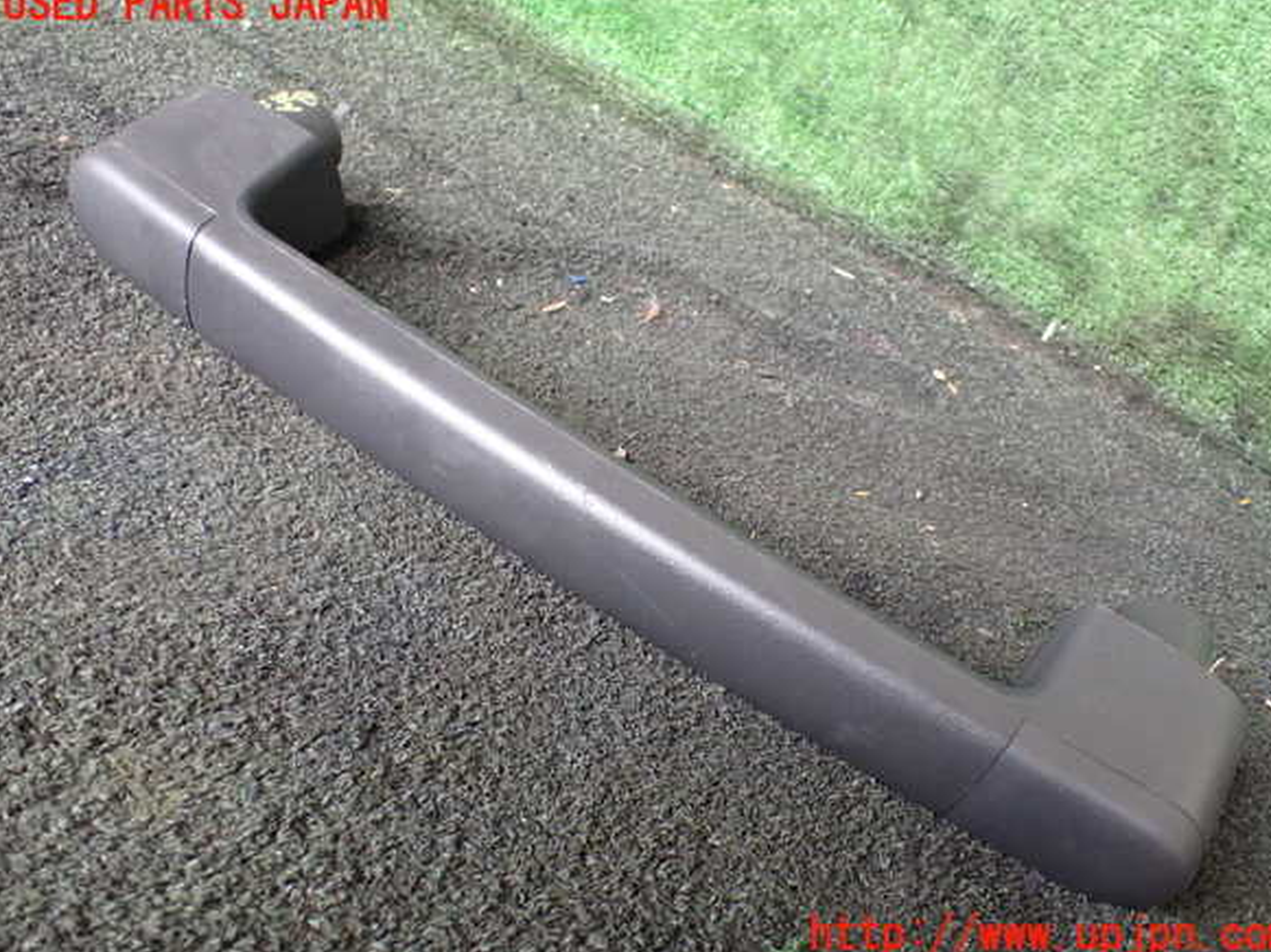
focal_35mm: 31
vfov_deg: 45.4
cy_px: 471
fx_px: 1138
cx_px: 648
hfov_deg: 58.4
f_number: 2.3
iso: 800
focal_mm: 5.4
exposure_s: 1/60
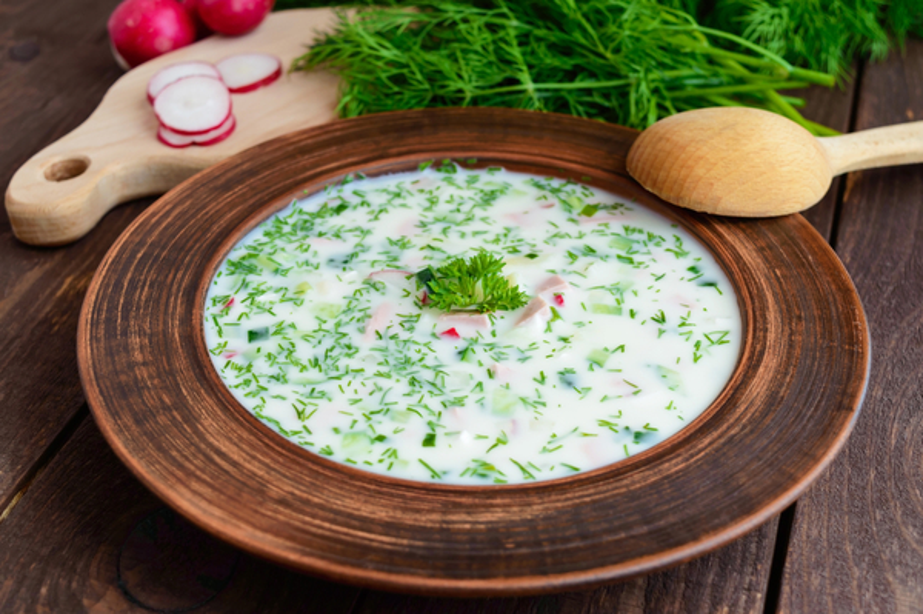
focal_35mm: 54
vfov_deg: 25.0
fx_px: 1383
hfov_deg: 36.9
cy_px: 307
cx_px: 462
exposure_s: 1/125
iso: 200
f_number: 6.3
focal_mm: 36
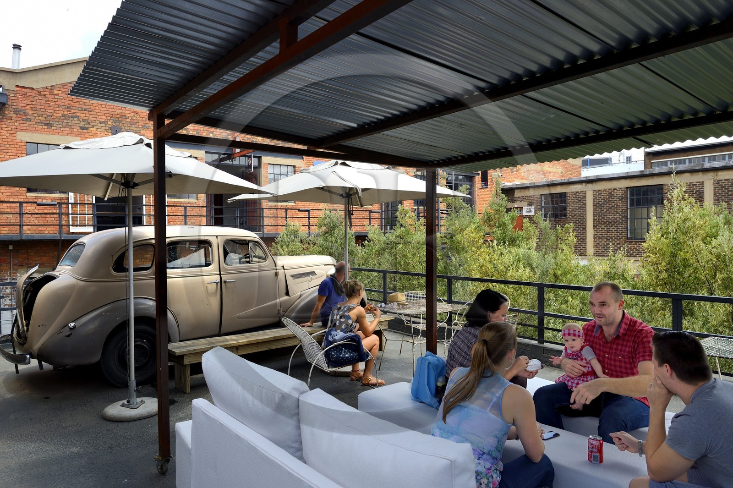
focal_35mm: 24
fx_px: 488
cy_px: 244
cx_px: 366
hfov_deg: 73.8
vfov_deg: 53.1
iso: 200
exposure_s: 1/250
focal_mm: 24
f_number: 7.1
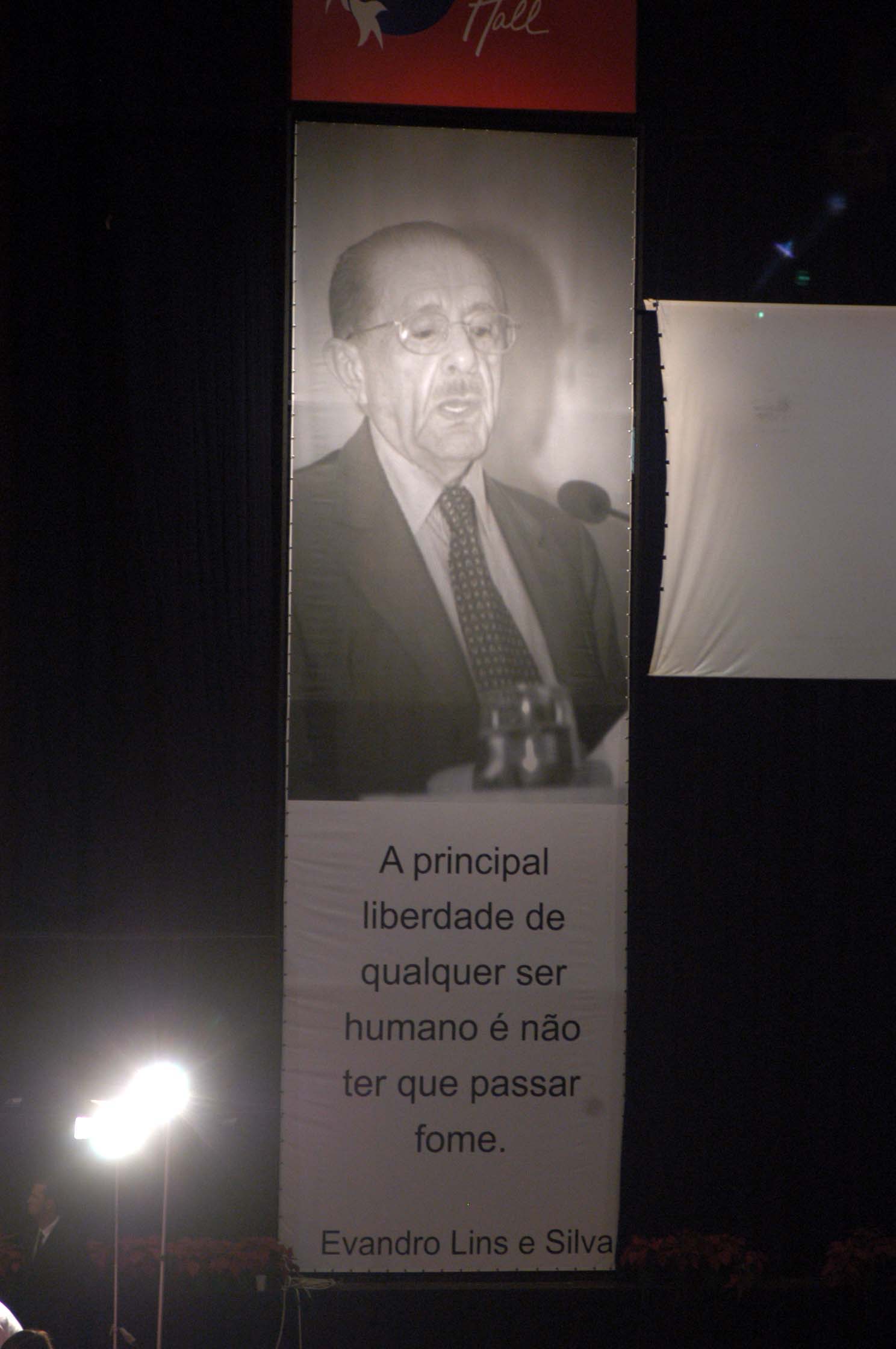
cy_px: 674
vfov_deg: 17.1
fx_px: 4491
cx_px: 448
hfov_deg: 11.4
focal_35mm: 120
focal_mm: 80
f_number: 4.5
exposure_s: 1/80
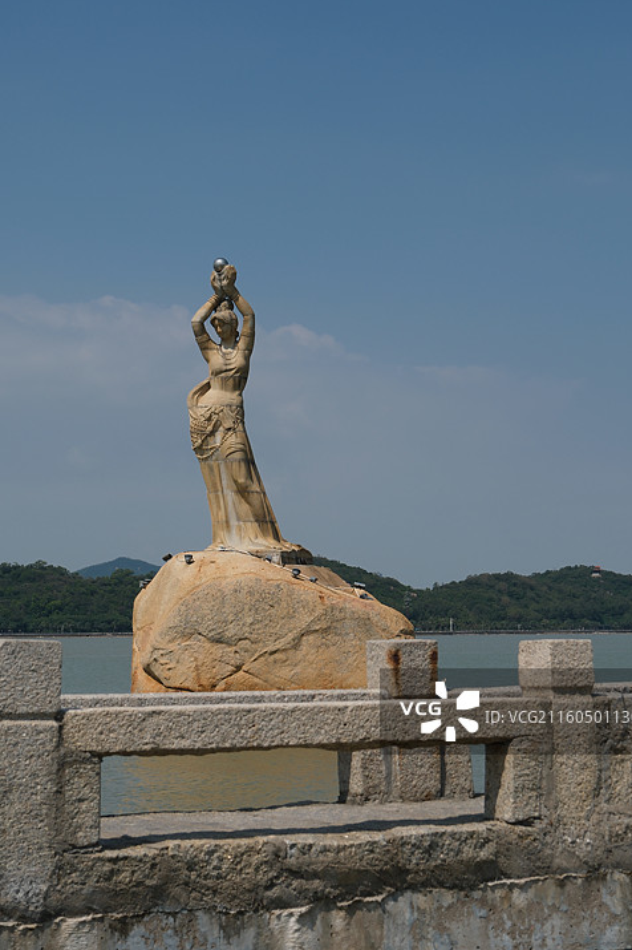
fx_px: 1740
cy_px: 462
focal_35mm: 66
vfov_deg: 30.5
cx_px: 322
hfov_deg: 20.6
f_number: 5.6
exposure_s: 1/1250
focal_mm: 39.3
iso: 125
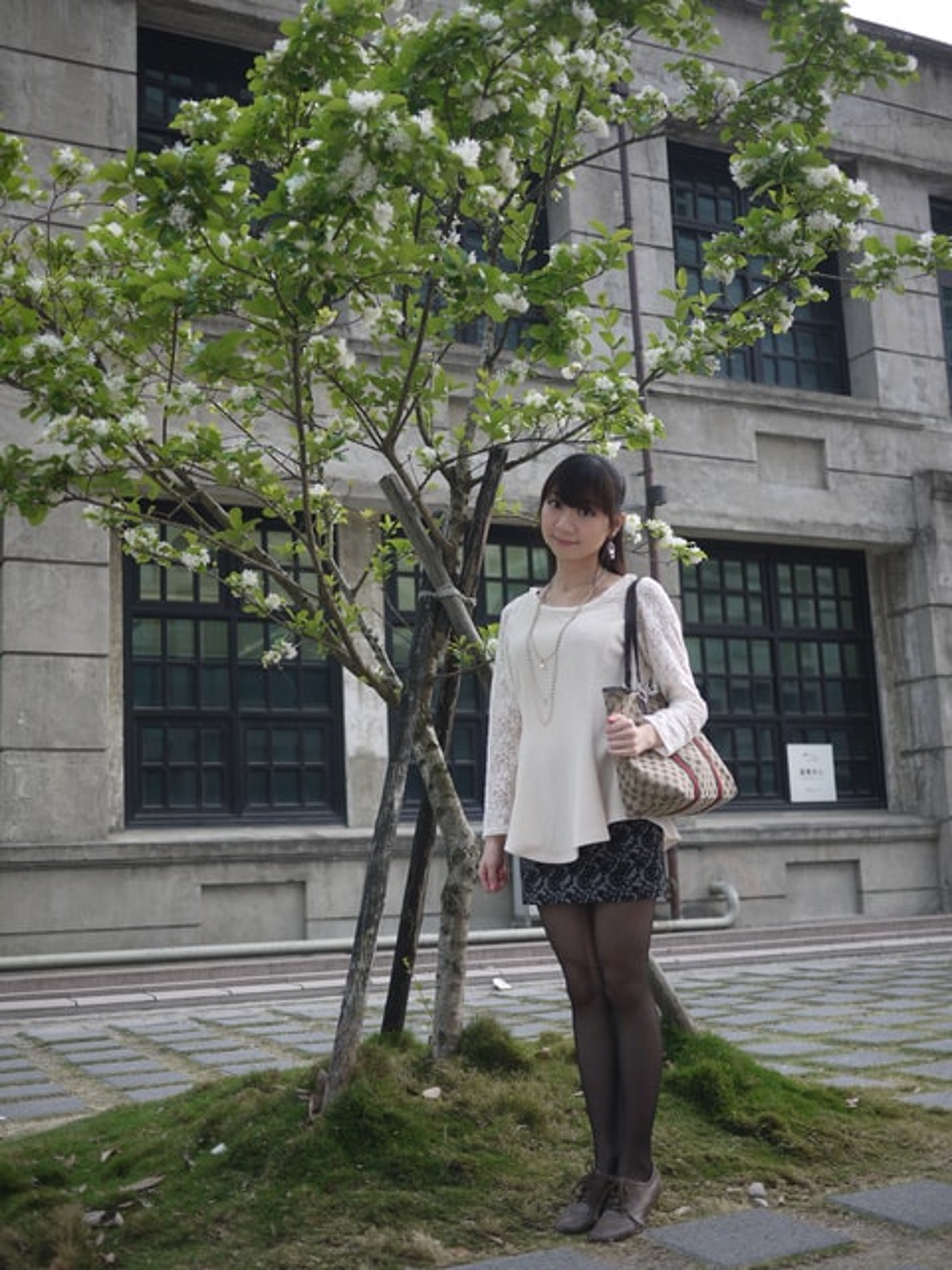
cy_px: 635
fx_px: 1467
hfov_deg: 36.0
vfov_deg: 46.8
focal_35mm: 40
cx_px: 476
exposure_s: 1/60
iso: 125
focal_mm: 20
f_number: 1.7
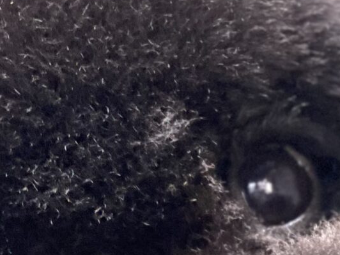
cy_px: 288
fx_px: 2456
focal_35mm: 250
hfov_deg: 7.9
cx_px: 163
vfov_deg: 5.9
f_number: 2
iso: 320
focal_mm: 6
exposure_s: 1/25
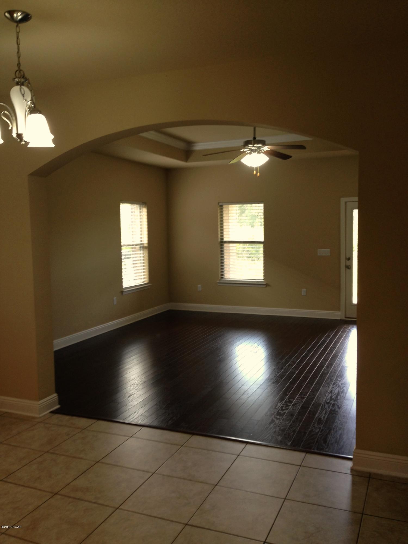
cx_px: 204
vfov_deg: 55.4
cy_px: 272
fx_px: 519
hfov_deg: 42.9
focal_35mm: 33
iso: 50
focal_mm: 4.12
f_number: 2.4
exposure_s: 1/20
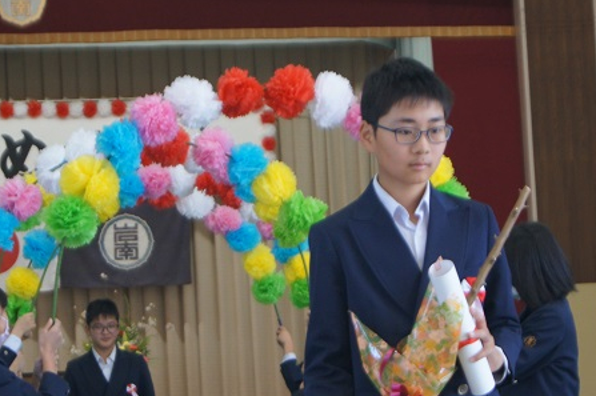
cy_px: 265
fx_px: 2180
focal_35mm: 132
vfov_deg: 10.4
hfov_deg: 15.6
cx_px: 292
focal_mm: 55
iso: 800
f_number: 5.6
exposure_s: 1/100
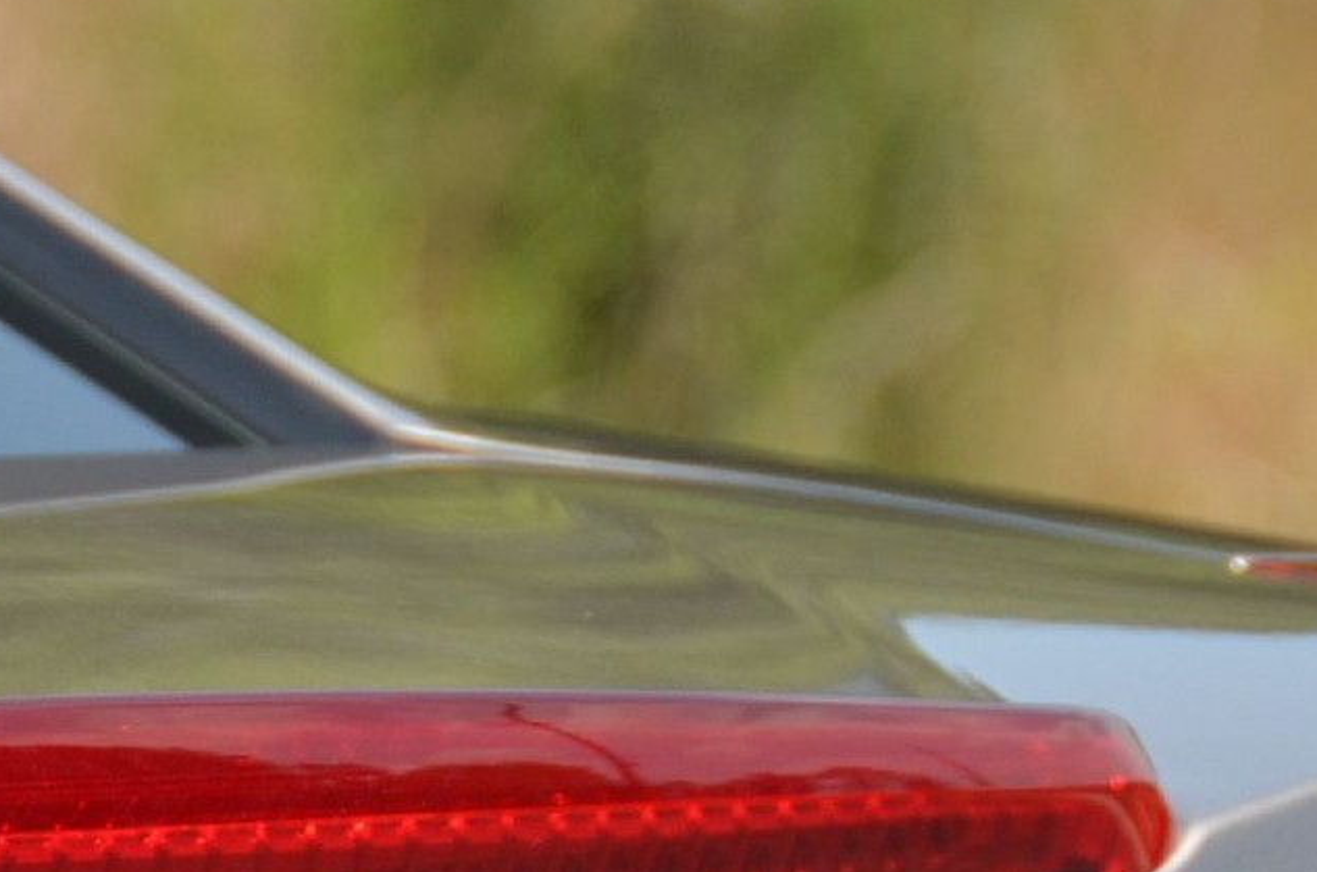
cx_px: -223
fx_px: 36756
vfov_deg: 1.4
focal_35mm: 1007
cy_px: 1376
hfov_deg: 2.1
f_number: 5.6
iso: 400
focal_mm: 170
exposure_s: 1/1250
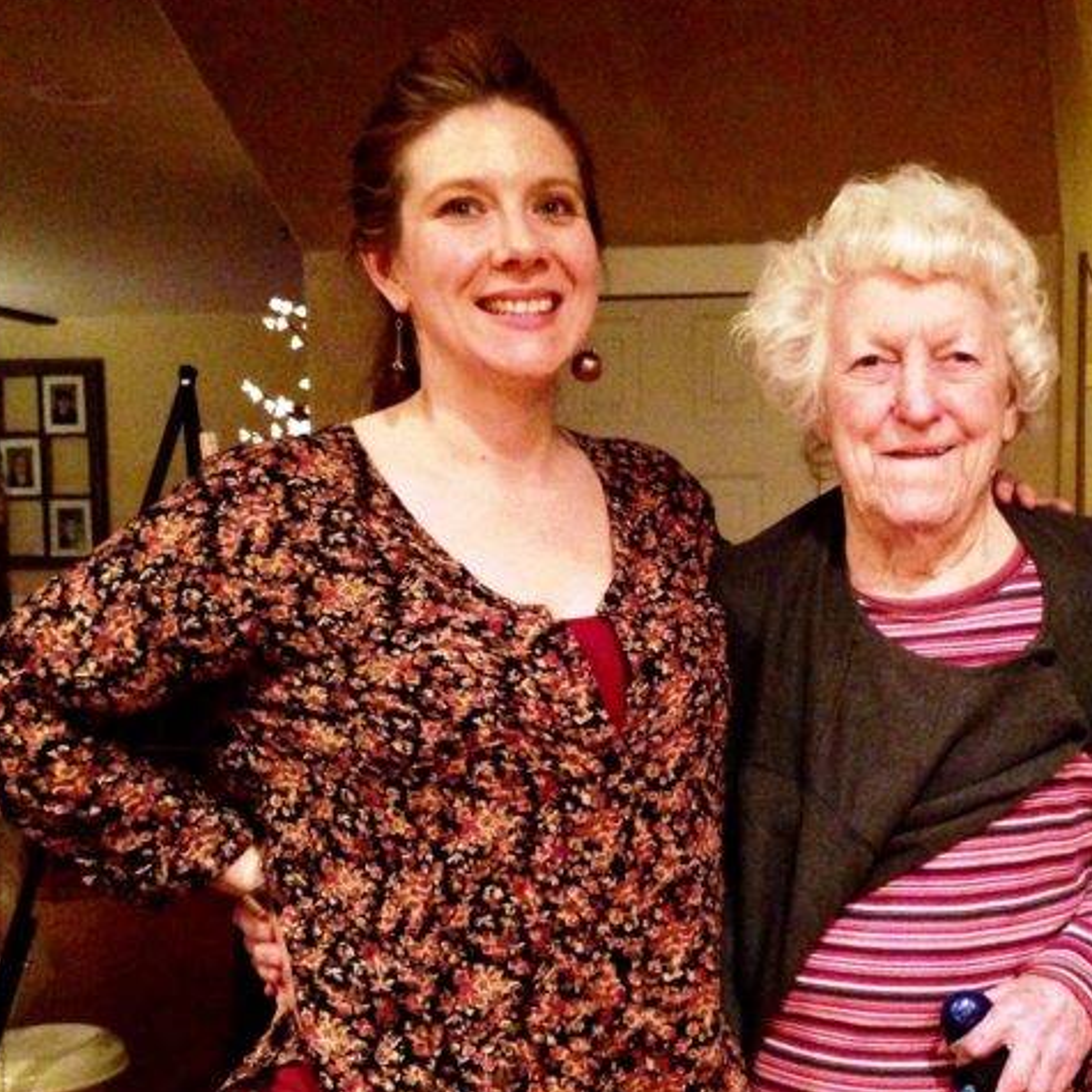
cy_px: 700
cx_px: 851
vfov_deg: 33.2
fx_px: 1820
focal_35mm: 51
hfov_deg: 32.6
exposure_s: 1/15
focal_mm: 4.12
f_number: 2.4
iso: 800
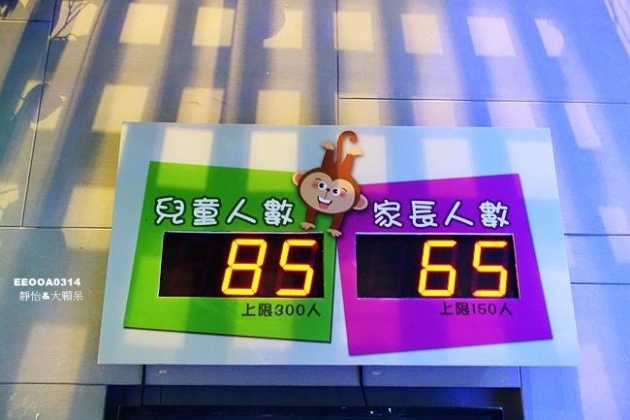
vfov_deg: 29.8
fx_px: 787
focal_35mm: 45
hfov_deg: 43.6
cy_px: 210
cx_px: 315
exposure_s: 1/40
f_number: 2.8
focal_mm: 16.62
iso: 800
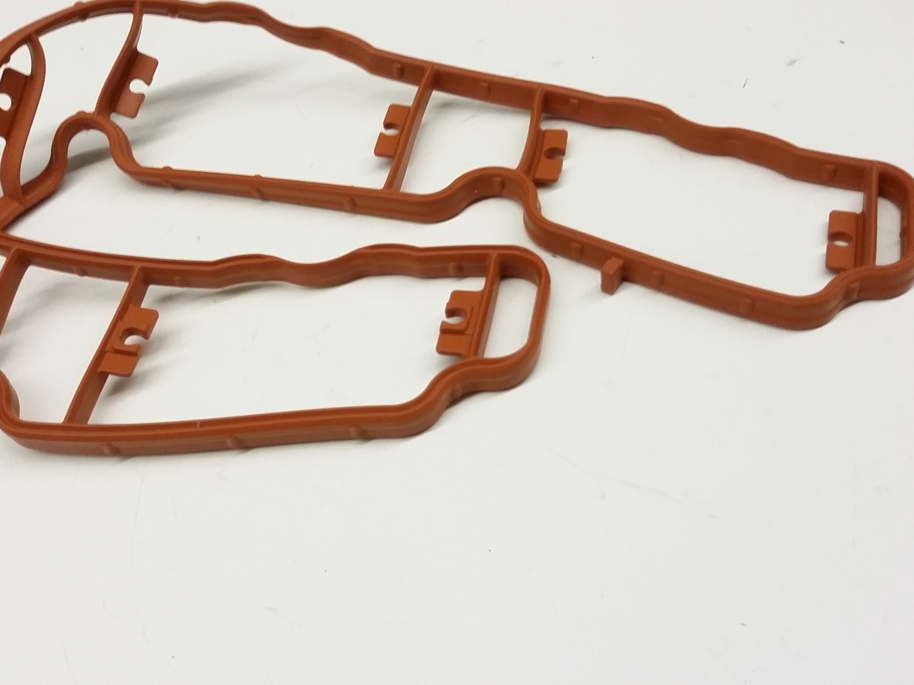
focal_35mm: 39
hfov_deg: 47.8
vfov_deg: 36.8
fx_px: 1030
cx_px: 401
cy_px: 298
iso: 160
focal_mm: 3.4
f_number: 2.4
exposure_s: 1/17
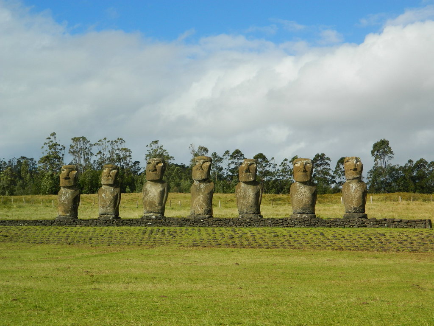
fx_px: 715
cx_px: 217
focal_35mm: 57
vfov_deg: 25.7
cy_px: 163
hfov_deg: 33.8
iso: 80
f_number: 3.8
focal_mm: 10.2
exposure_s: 1/800
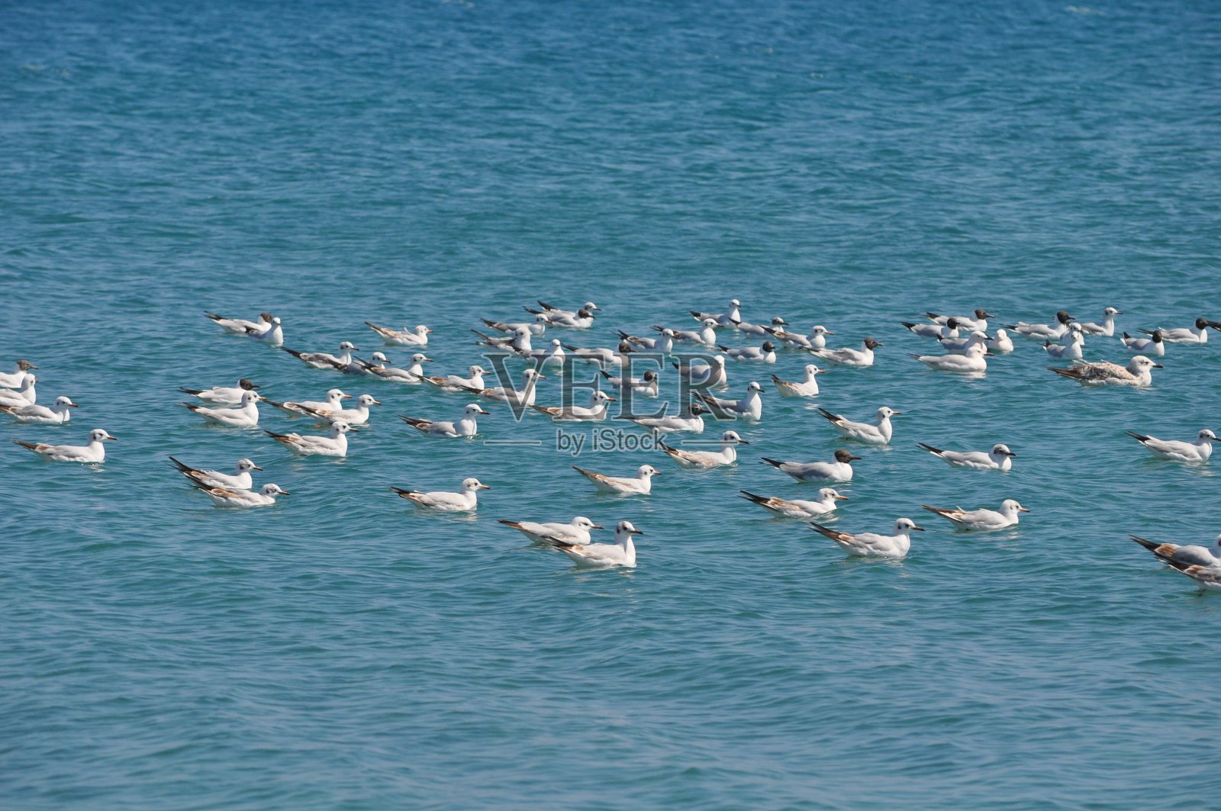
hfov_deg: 8.1
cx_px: 610
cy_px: 406
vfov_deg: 5.4
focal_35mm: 255
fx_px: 8639
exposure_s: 1/2000
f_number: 7.1
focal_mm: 170
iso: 400
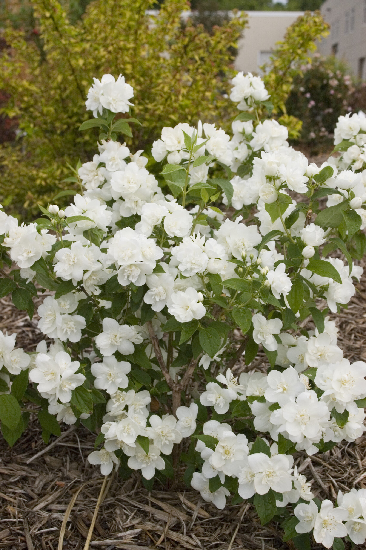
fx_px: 733
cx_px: 183
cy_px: 275
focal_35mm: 48
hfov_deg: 28.0
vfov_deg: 41.1
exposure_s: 1/2000
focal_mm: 32
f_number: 5.6
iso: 400
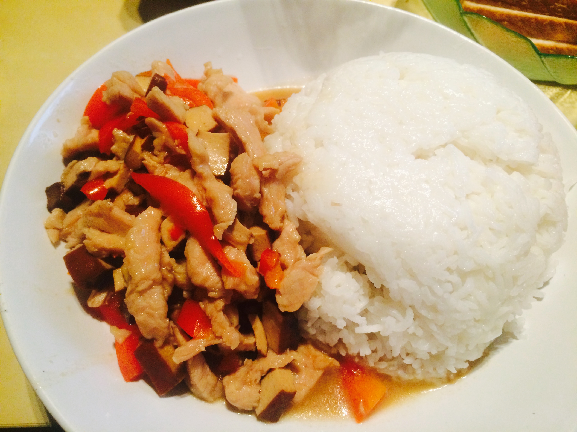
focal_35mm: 29
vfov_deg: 48.2
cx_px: 288
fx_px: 483
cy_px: 216
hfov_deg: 61.7
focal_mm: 4.15
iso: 250
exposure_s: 1/33
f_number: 2.2
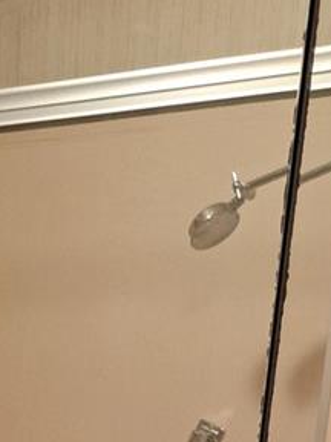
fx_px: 1275
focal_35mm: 100
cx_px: -133
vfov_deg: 15.6
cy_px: 884
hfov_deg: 14.0
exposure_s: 1/60
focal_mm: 5.23
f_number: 1.8
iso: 250
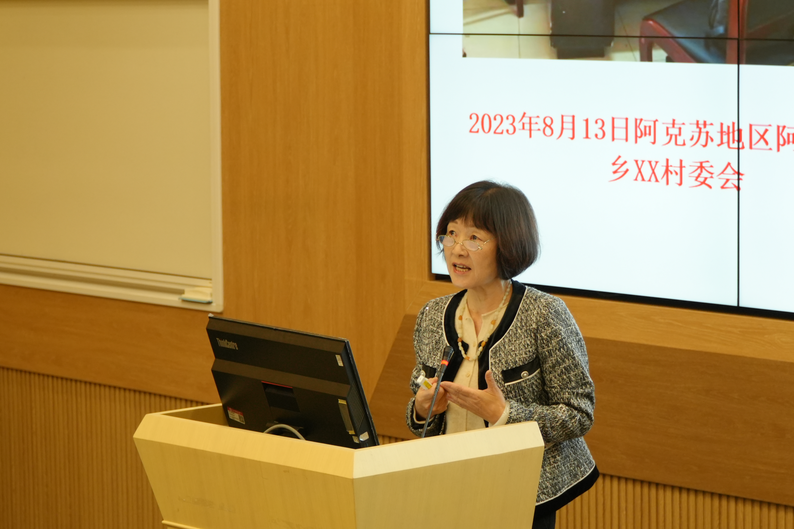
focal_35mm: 116
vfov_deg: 11.8
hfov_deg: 17.6
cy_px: 356
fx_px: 2558
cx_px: 468
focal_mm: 54
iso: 640
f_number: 4
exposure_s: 1/40
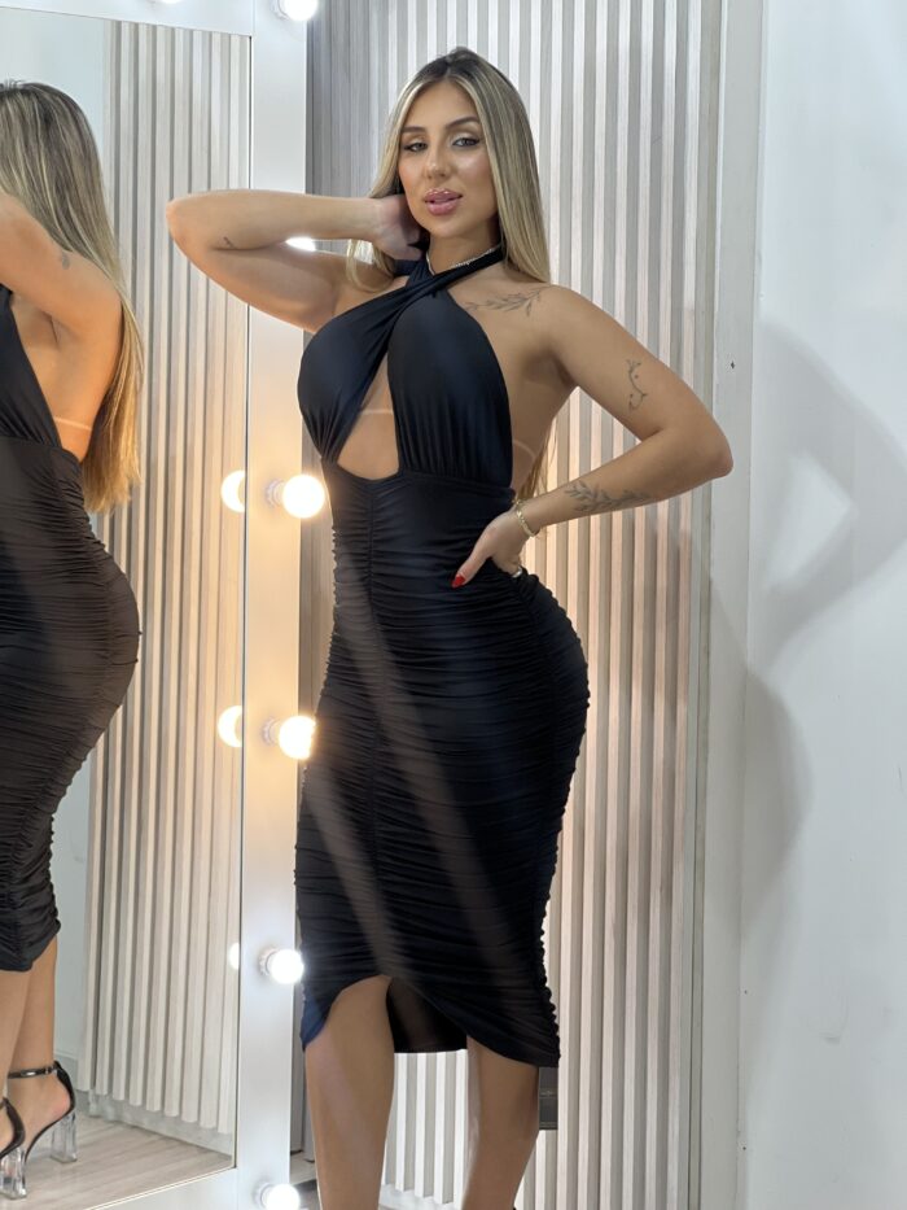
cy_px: 605
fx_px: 2689
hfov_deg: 19.1
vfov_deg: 25.3
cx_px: 454
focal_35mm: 77
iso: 125
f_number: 2.8
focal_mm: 9
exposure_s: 1/120
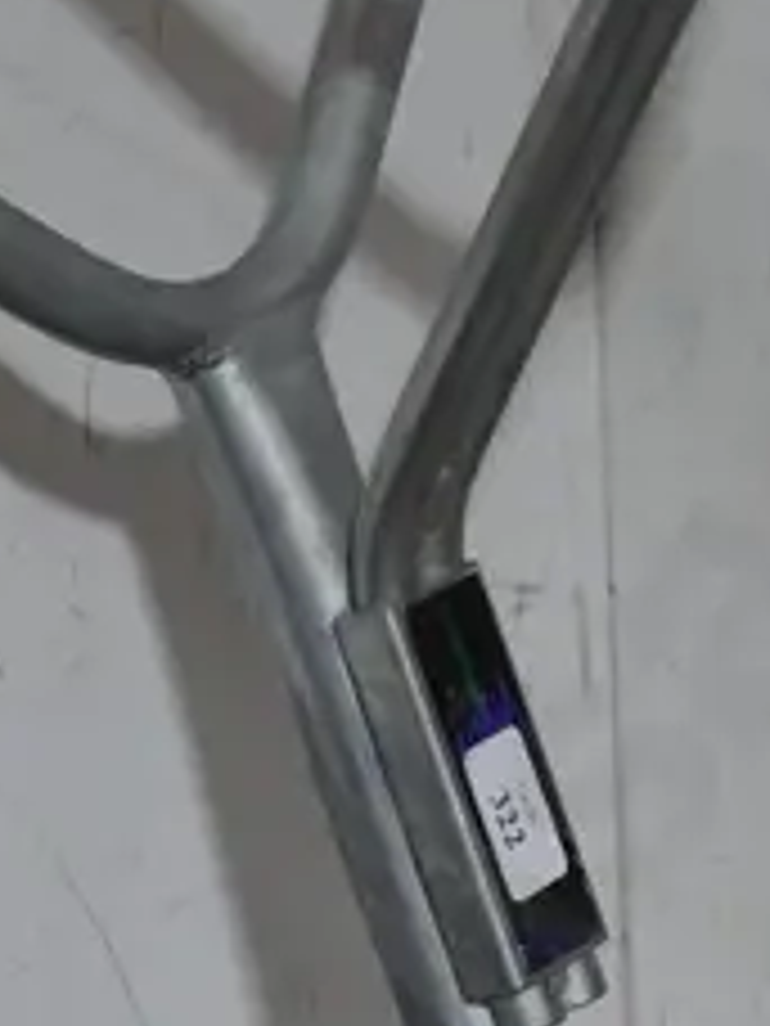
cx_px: 894
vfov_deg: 11.0
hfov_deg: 8.2
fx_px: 5339
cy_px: 400
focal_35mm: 180
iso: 640
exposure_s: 1/60
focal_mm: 20
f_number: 4.5
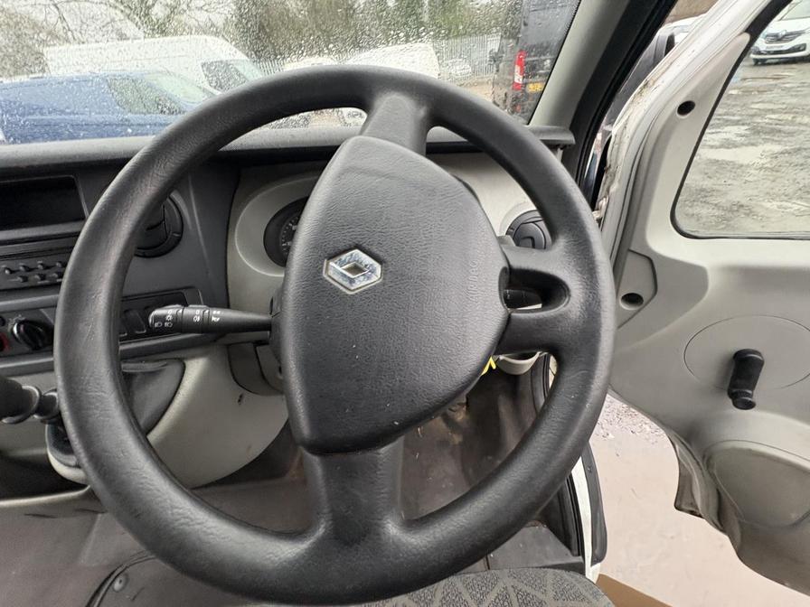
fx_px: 328
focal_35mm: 14
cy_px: 304
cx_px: 405
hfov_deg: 102.1
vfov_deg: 85.7
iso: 320
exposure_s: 1/60
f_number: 2.2
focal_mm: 2.22
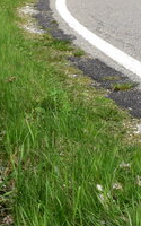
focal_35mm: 103
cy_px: 21
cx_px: -113
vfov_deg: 19.8
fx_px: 633
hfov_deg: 11.7
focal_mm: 18
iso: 400
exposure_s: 1/500
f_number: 11
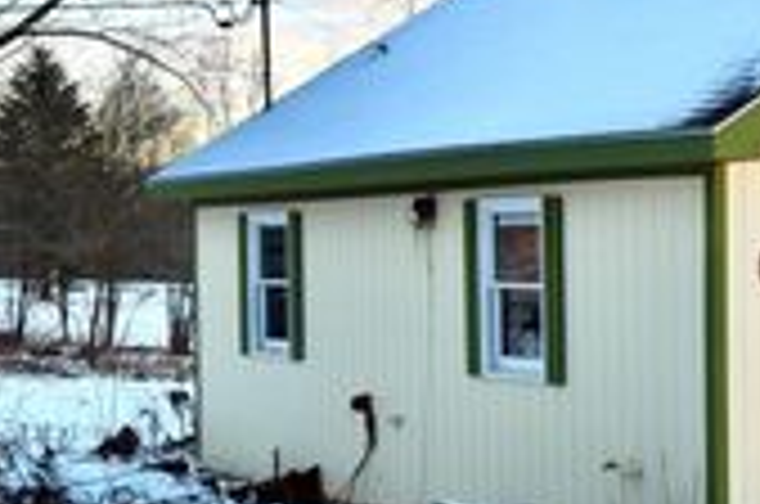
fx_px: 1875
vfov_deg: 15.3
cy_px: 259
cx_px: 832
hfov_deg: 21.7
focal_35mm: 89
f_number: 13
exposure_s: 1/15
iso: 100
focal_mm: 20
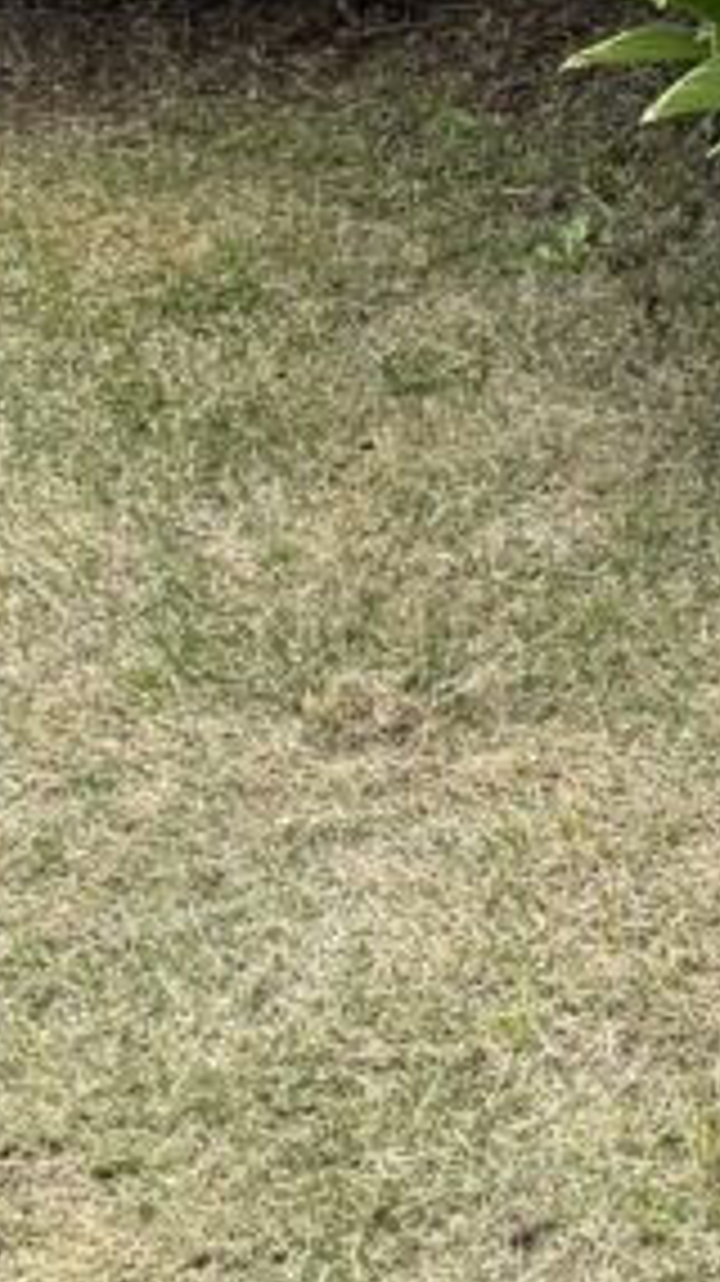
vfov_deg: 19.8
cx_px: 1521
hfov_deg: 11.4
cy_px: -625
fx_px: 3195
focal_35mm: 94
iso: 100
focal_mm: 6.76
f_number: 1.78
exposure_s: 1/1653
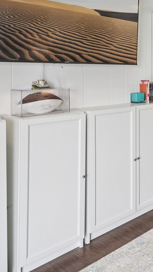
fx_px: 267
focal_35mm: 37
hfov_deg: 22.0
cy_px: 75
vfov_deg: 52.1
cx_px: 265
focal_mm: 14
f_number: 8
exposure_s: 1/20
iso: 400
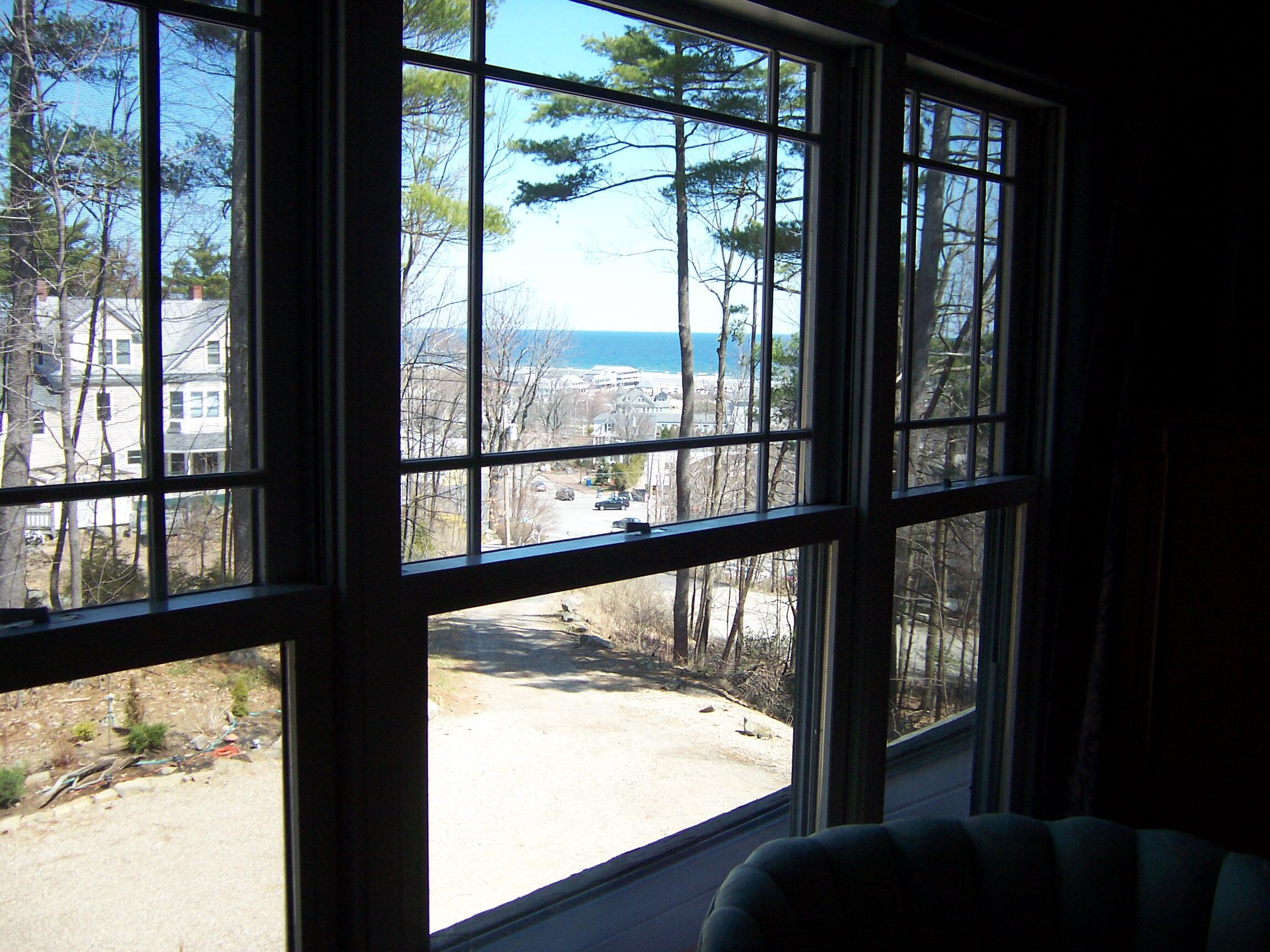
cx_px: 635
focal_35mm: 33
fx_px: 1211
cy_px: 476
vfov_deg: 42.9
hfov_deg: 55.4
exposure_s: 1/250
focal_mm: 5.5
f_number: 3.4
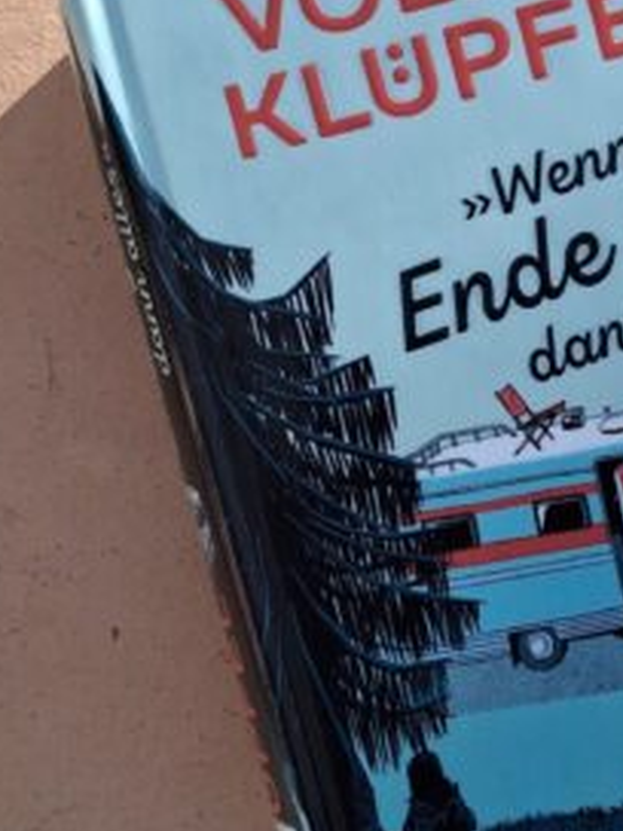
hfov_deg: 27.3
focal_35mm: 51
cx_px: 589
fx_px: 1224
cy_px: 448
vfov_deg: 37.5
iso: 80
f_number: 1.8
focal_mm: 3.98
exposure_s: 1/100
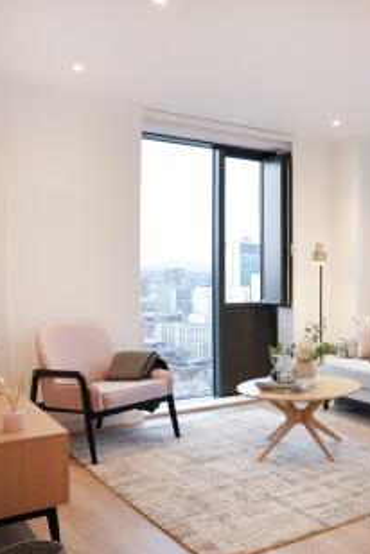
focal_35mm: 37
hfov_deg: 31.5
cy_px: 282
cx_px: 417
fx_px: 570
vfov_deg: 51.9
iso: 640
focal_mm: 24
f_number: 8
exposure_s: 1/10
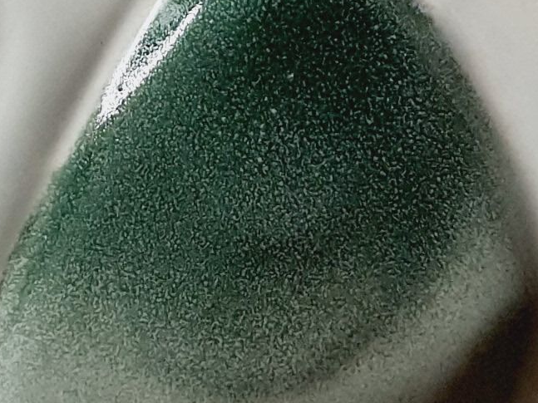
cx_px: 54
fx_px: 2517
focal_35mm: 162
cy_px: -461
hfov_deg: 12.1
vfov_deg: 8.6
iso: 100
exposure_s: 1/120
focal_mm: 4.32
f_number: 1.7
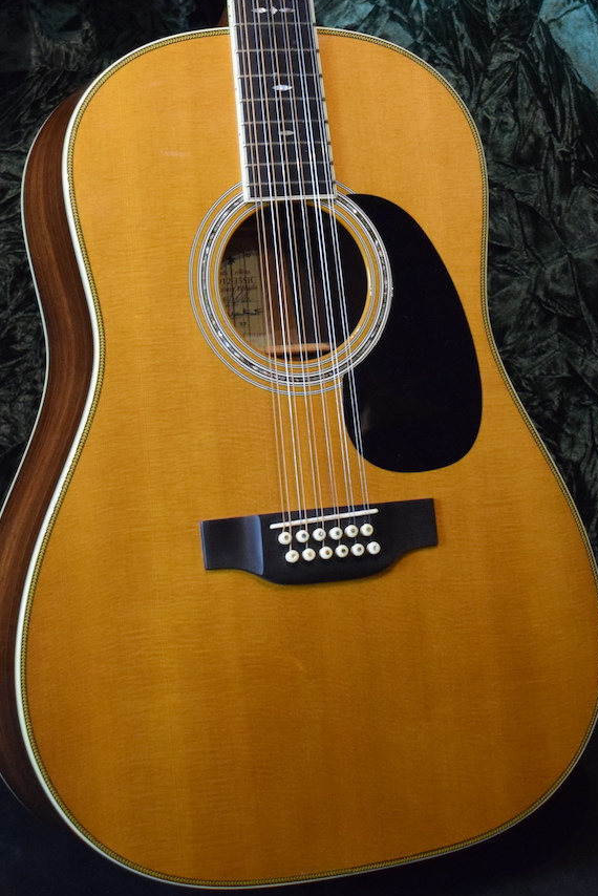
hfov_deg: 17.3
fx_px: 1967
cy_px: 111
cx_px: 239
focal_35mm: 79
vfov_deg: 25.0
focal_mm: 30
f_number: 4.2
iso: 2800
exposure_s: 1/60
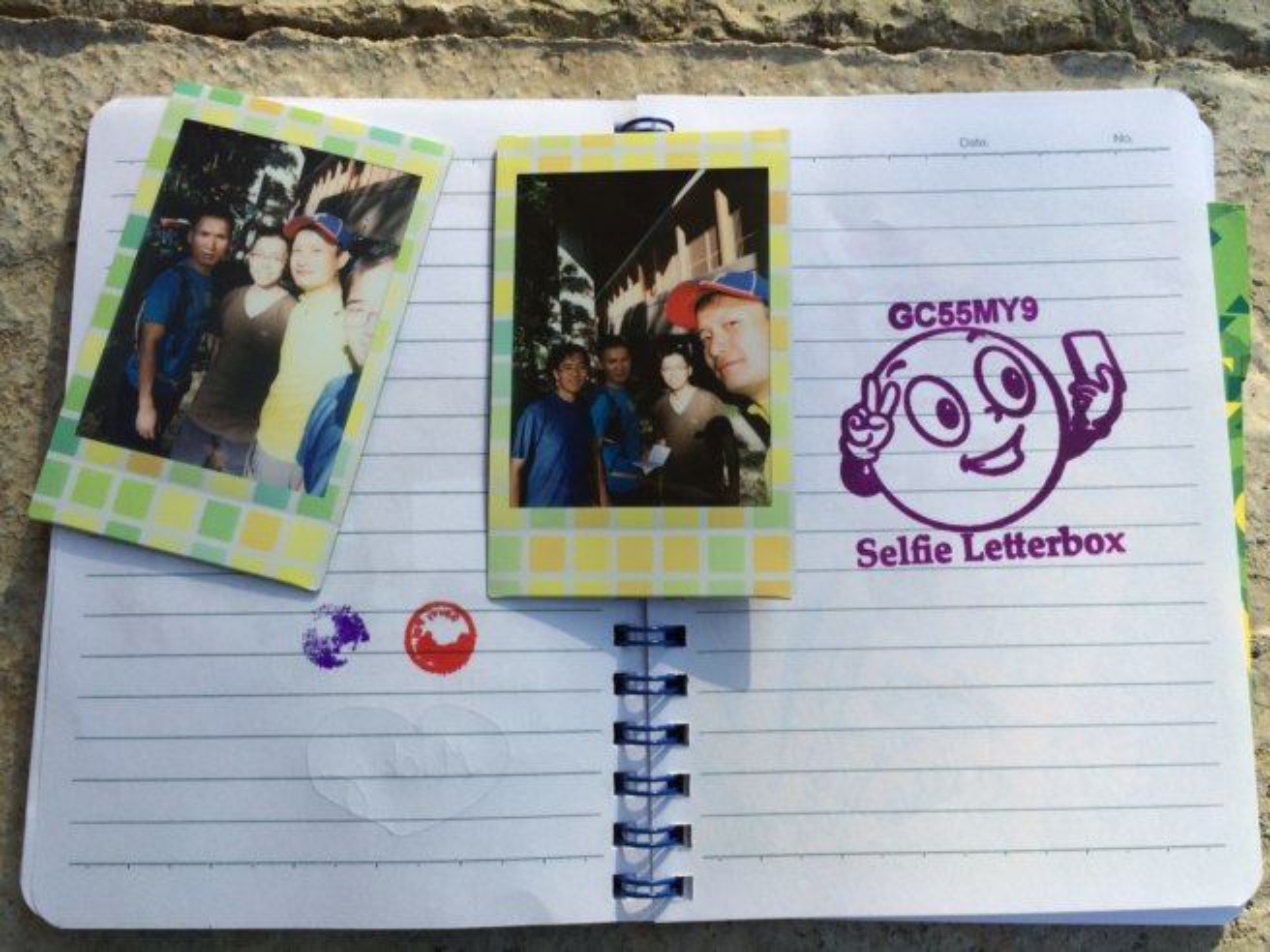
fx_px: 1101
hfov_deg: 60.0
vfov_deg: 46.8
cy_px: 476
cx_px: 635
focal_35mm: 30
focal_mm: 4.12
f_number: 2.2
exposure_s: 1/321
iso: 32
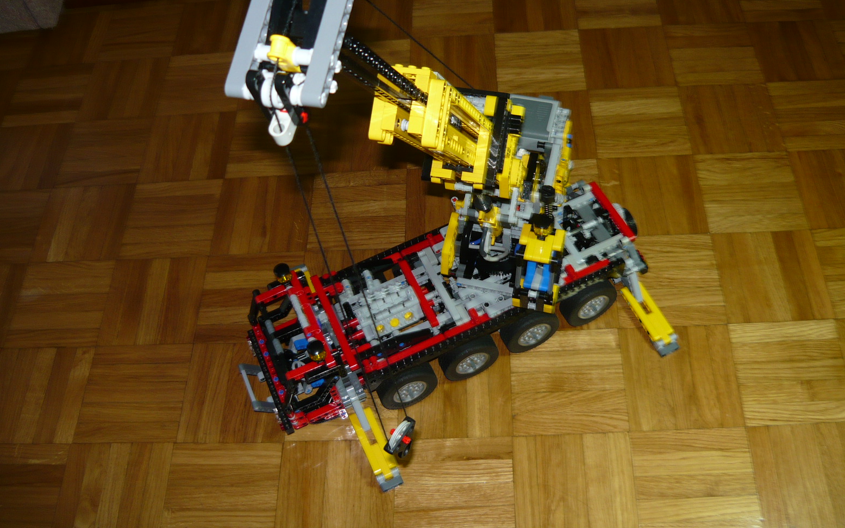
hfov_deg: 54.0
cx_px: 423
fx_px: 829
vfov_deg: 35.2
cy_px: 212
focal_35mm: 36
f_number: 2.8
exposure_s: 1/30
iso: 100
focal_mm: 5.5
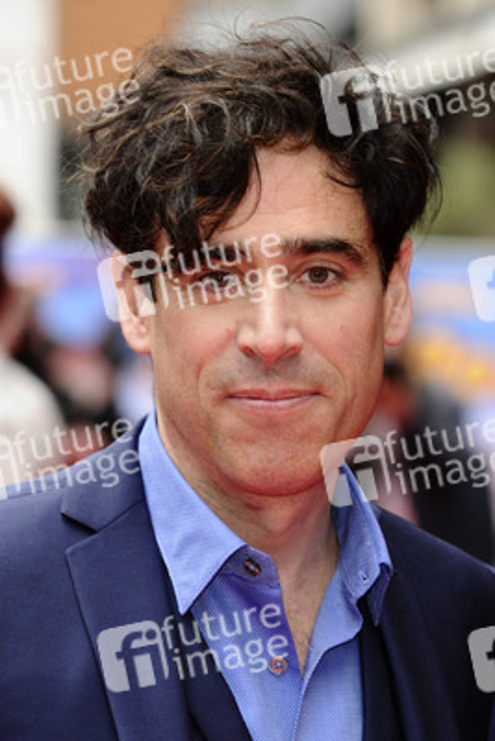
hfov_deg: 7.0
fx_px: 4018
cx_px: 248
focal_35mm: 195
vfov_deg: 10.5
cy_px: 370
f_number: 5
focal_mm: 130
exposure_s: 1/250
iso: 320
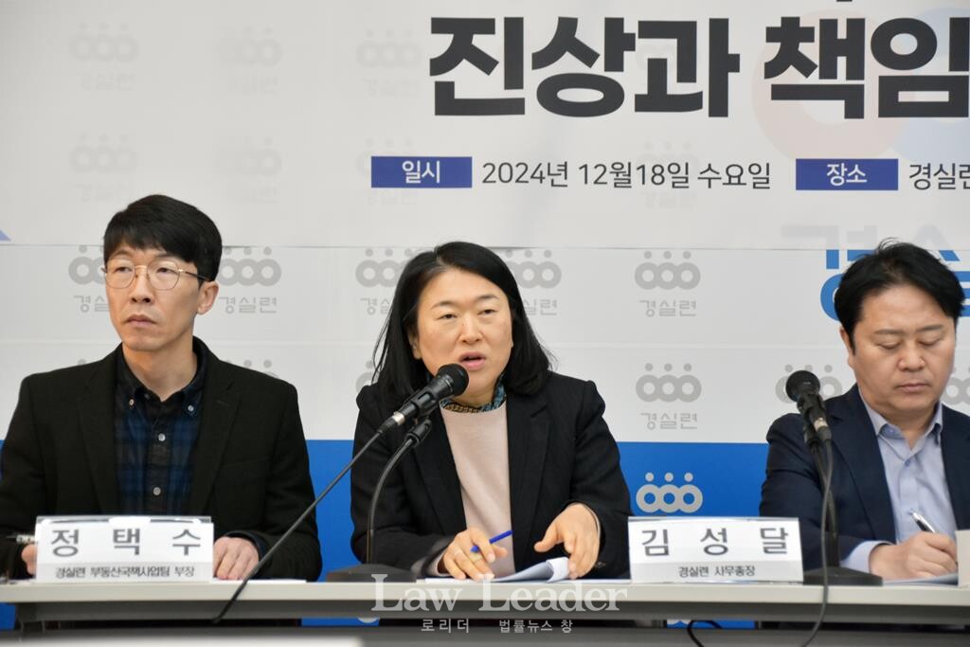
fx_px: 2829
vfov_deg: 13.0
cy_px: 324
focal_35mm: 105
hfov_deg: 19.5
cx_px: 485
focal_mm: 70
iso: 1250
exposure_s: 1/125
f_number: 5.3
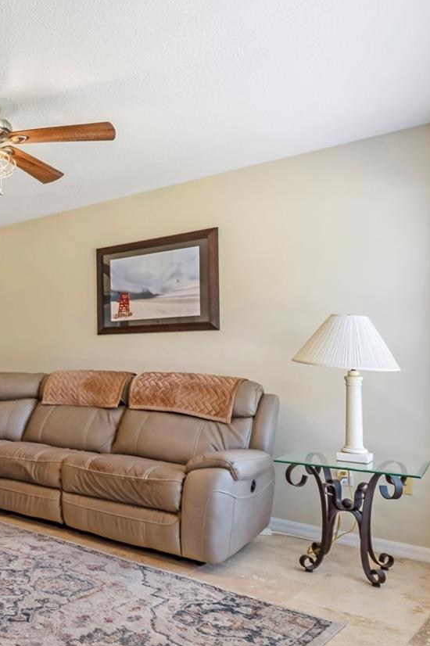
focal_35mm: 32
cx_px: -38
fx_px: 573
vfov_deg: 58.7
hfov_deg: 35.5
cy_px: 352
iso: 250
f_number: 9
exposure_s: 1/160
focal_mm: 11
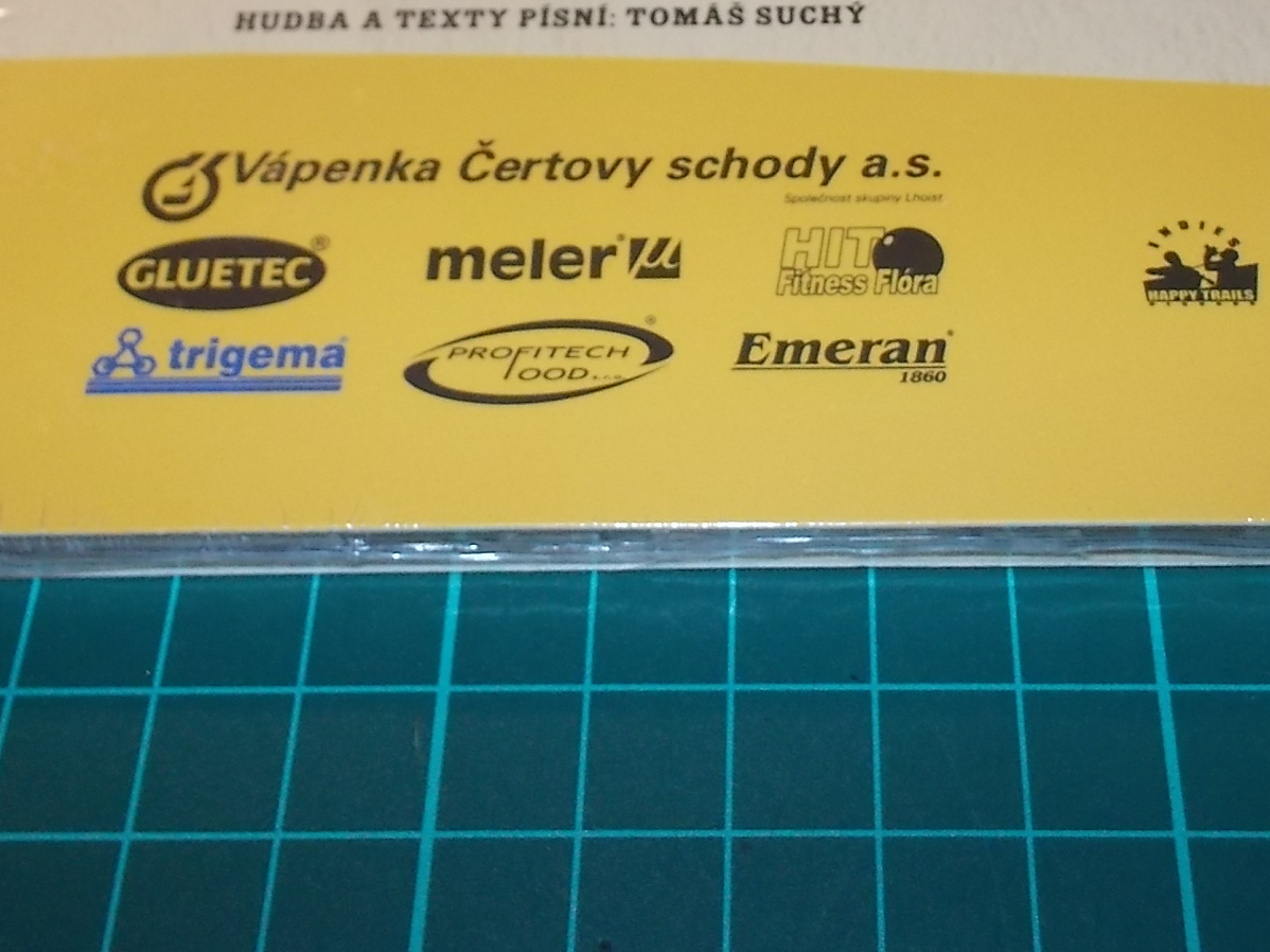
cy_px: 77
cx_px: 766
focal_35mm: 55
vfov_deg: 25.6
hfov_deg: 34.8
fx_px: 2017
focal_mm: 4.1
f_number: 3.3
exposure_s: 1/30
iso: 200
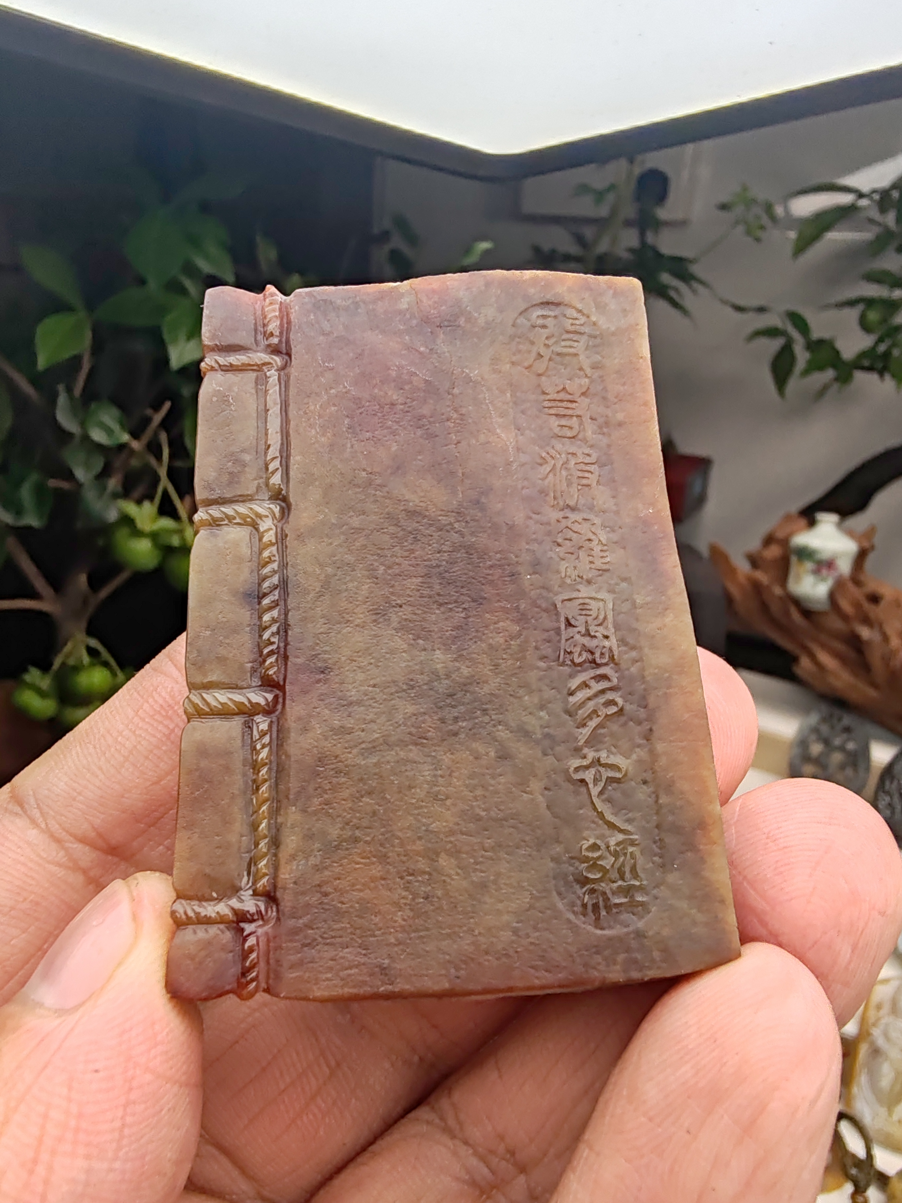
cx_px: 451
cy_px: 602
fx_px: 903
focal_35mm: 26
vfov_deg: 67.3
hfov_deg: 53.1
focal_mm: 1.96
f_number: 2.2
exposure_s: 1/790
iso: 50
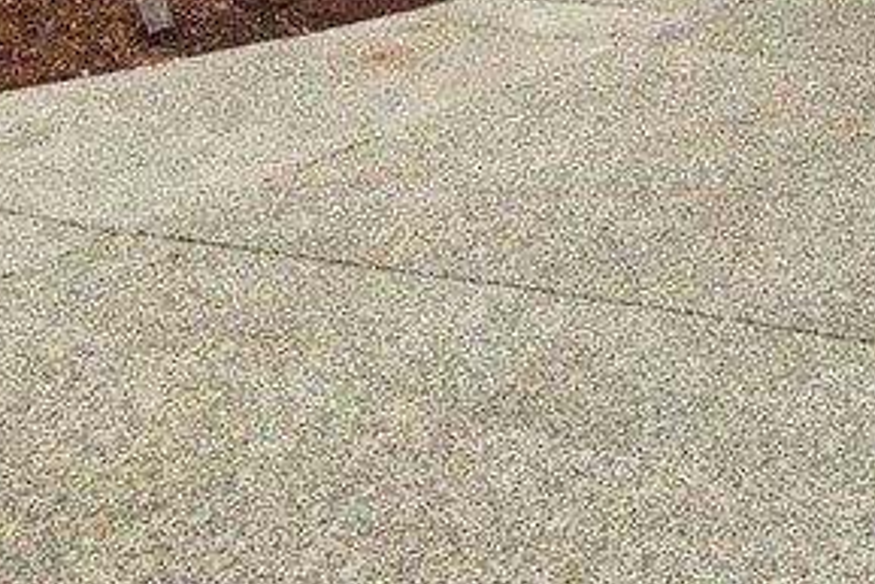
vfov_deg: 11.5
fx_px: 2286
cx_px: 728
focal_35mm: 94
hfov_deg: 21.3
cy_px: -897
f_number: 8
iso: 1600
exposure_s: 1/2000
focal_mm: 16
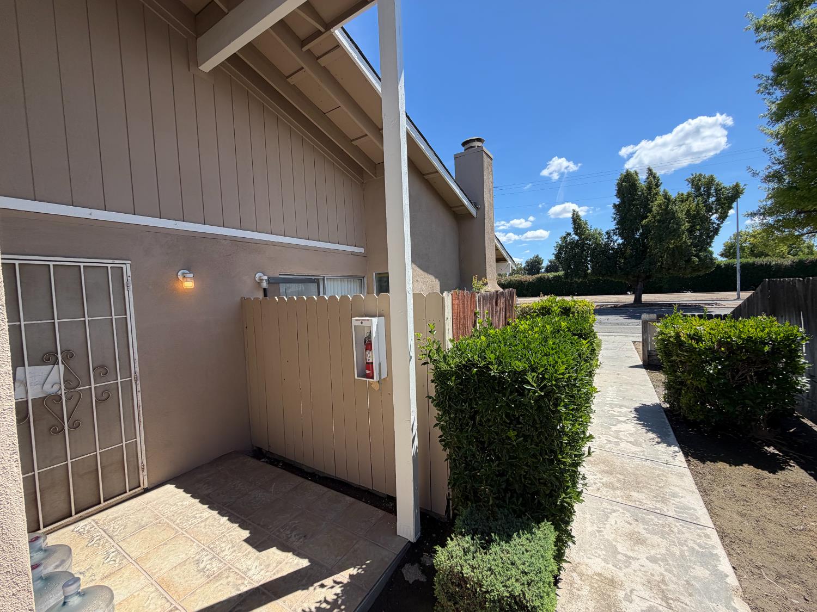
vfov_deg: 85.7
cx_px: 408
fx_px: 330
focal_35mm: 14
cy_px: 306
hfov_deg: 102.1
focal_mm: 2.22
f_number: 2.2
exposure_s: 1/770
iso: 32
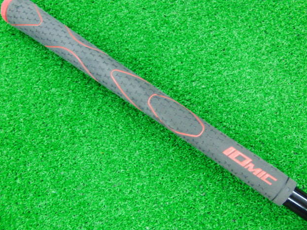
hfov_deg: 49.0
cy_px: 115
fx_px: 337
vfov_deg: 37.7
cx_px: 154
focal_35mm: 38
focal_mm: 6.42
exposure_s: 1/20
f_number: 3.6
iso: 400
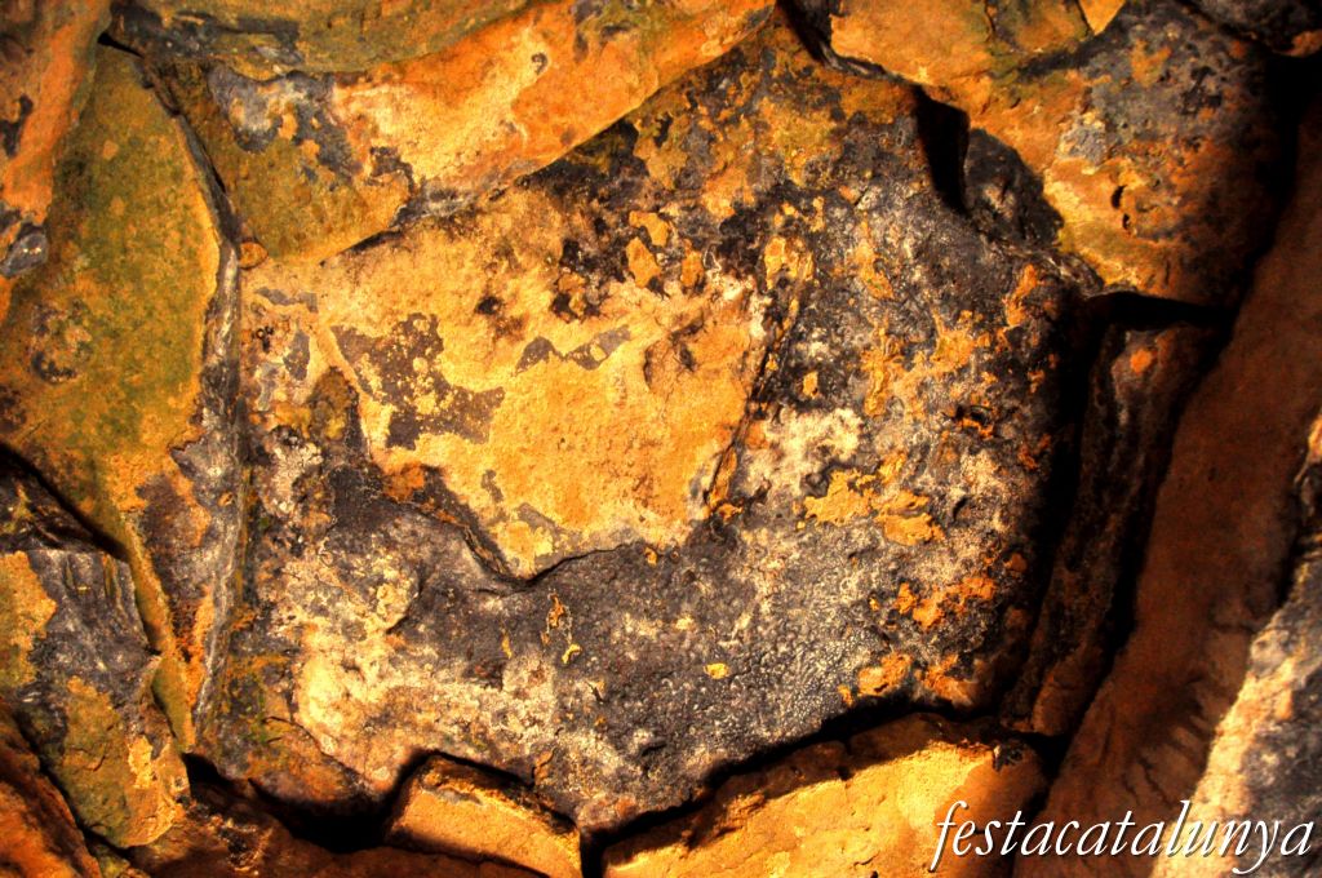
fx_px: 990
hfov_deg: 67.4
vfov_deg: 47.8
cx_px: 661
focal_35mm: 27
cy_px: 439
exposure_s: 1/30
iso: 1600
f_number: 3.5
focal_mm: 18
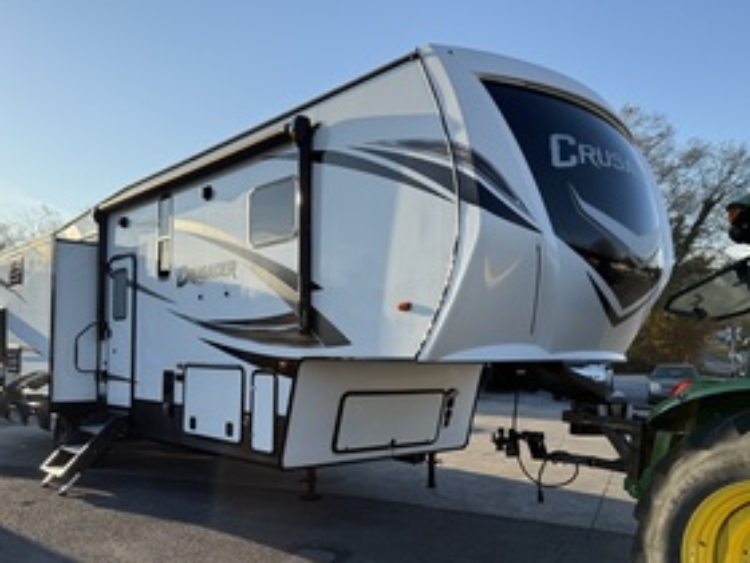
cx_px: 362
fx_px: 650
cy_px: 334
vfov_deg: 46.6
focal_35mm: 30
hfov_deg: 59.9
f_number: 1.78
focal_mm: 6.76
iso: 100
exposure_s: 1/2703
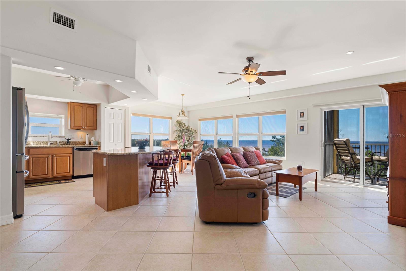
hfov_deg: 93.3
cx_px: 203
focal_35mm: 17
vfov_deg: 70.4
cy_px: 136
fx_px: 192
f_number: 8
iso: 400
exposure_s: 1/6
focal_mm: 17
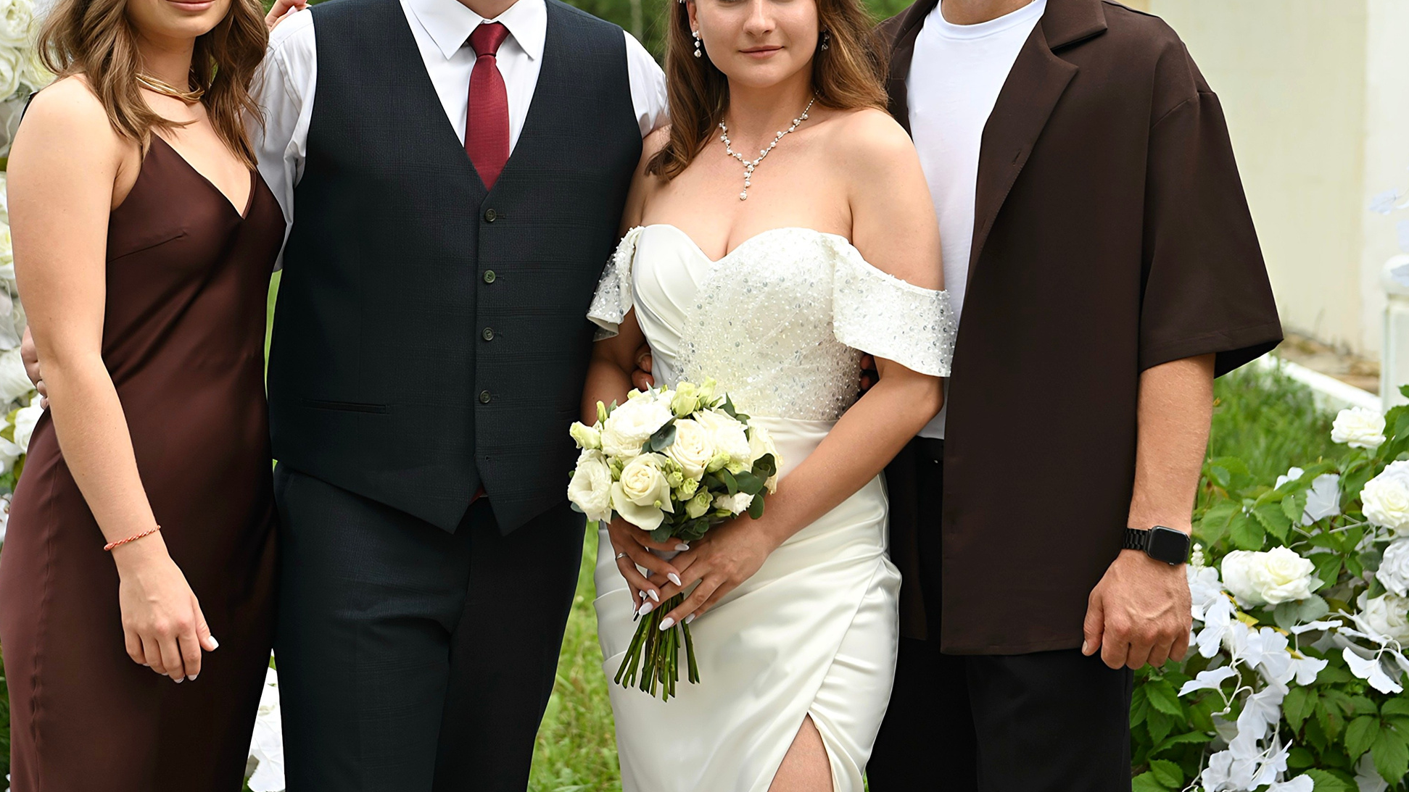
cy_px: 193
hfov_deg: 26.5
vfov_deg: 15.0
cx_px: 646
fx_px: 2989
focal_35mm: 80
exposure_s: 1/500
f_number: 4
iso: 220
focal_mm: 58
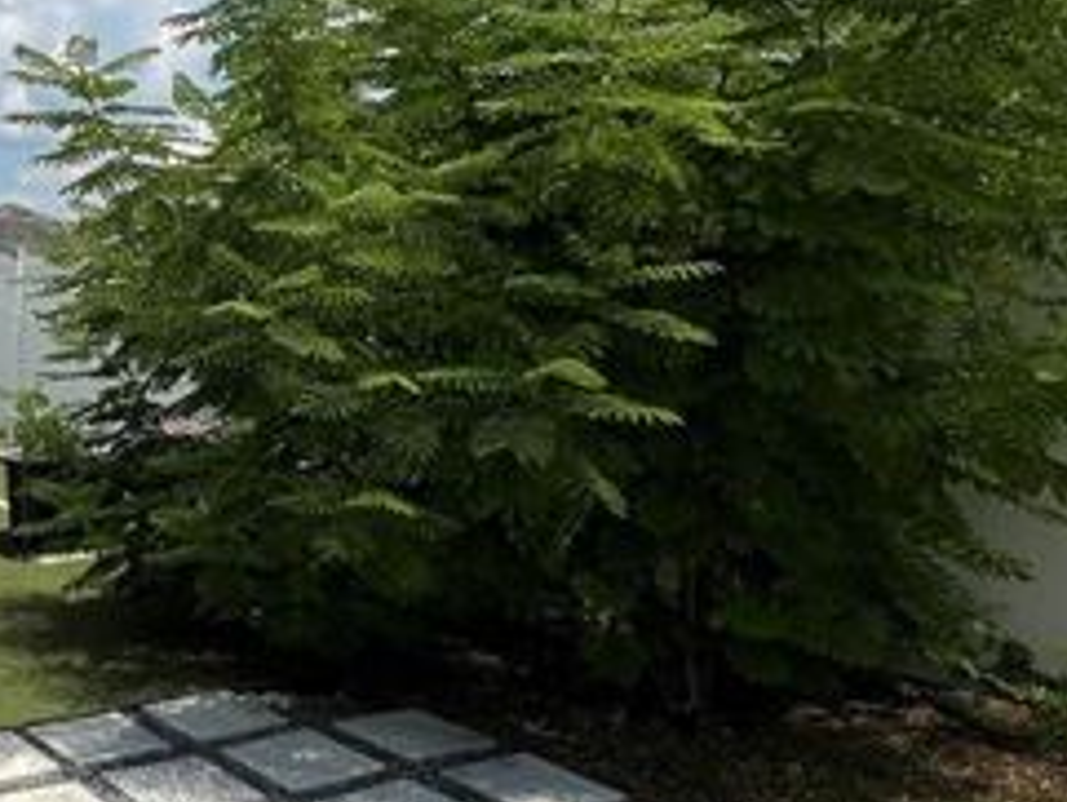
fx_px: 1172
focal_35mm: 38
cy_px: 443
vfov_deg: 37.7
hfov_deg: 41.2
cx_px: -51
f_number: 1.8
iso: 32
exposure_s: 1/2273
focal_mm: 1.57
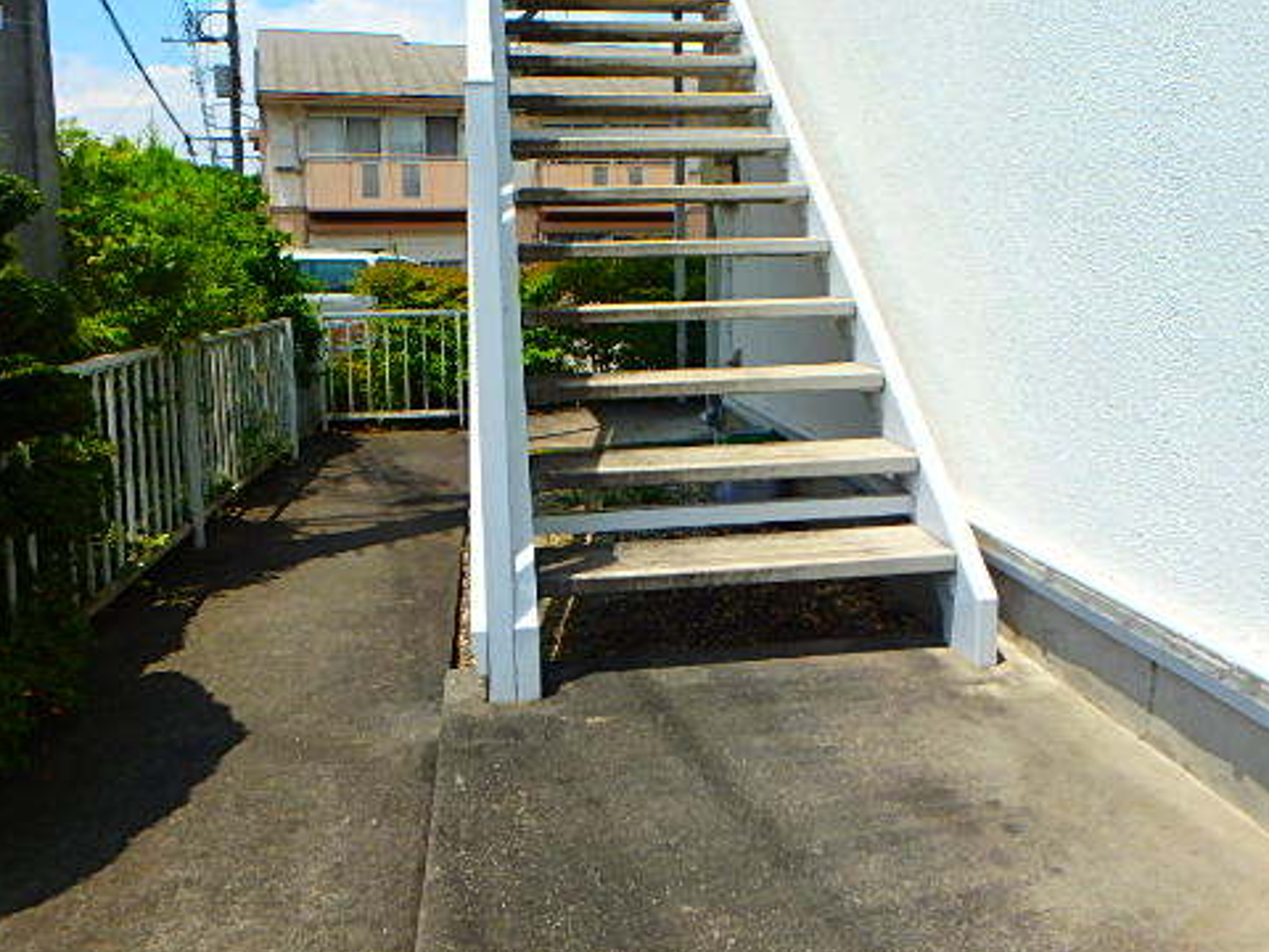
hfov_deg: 63.4
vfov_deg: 49.3
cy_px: 357
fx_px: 1026
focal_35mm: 28
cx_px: 648
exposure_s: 1/1250
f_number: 3.5
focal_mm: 3.7
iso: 125
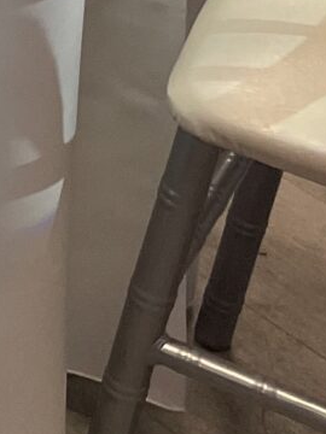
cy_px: -398
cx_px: -778
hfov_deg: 6.9
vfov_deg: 10.0
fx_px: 2323
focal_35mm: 185
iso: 80
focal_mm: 4.2
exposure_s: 1/60
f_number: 1.6
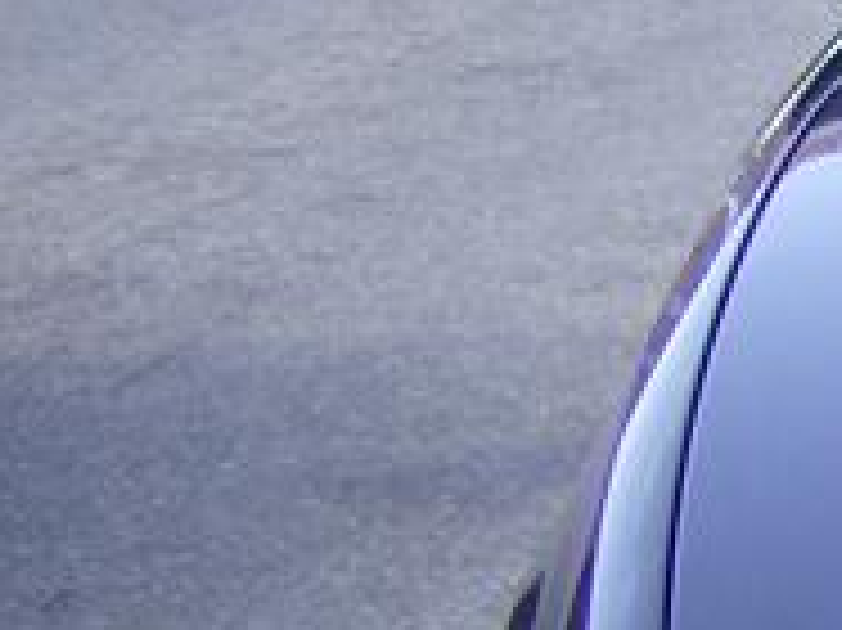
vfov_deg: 7.1
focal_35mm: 209
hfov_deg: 8.4
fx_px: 5080
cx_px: 2278
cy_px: 716
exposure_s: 1/229
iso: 100
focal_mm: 6.4
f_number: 2.9
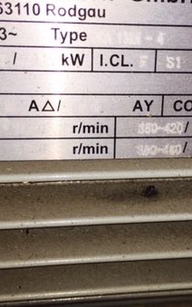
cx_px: 168
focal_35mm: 58
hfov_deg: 21.9
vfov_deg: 34.8
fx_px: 485
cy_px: 103
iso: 32
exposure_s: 1/309
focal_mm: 4.15
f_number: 2.2
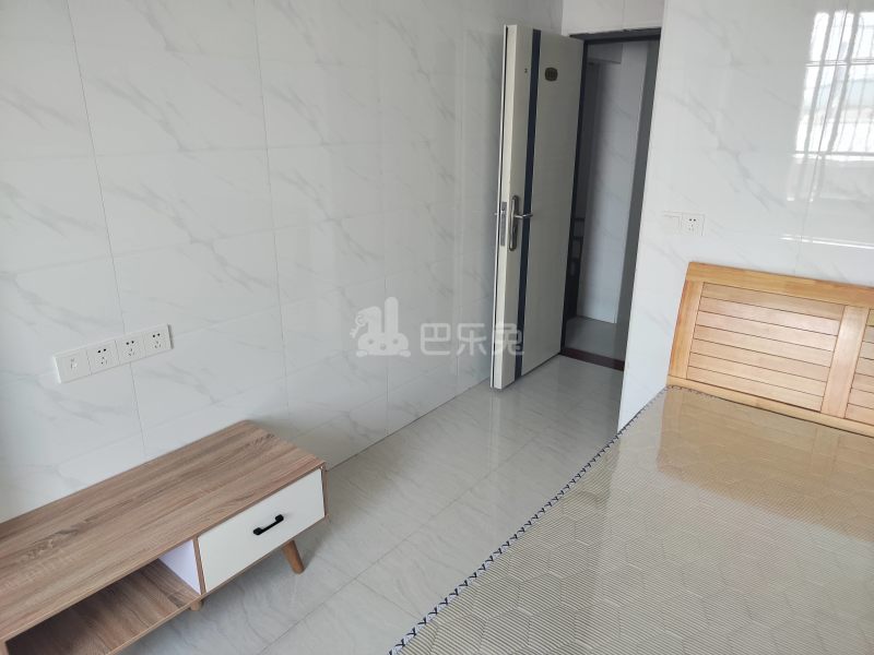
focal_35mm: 41
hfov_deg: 45.8
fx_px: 1035
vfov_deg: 35.1
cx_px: 437
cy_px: 328
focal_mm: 5.59
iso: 130
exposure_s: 1/100
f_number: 1.88
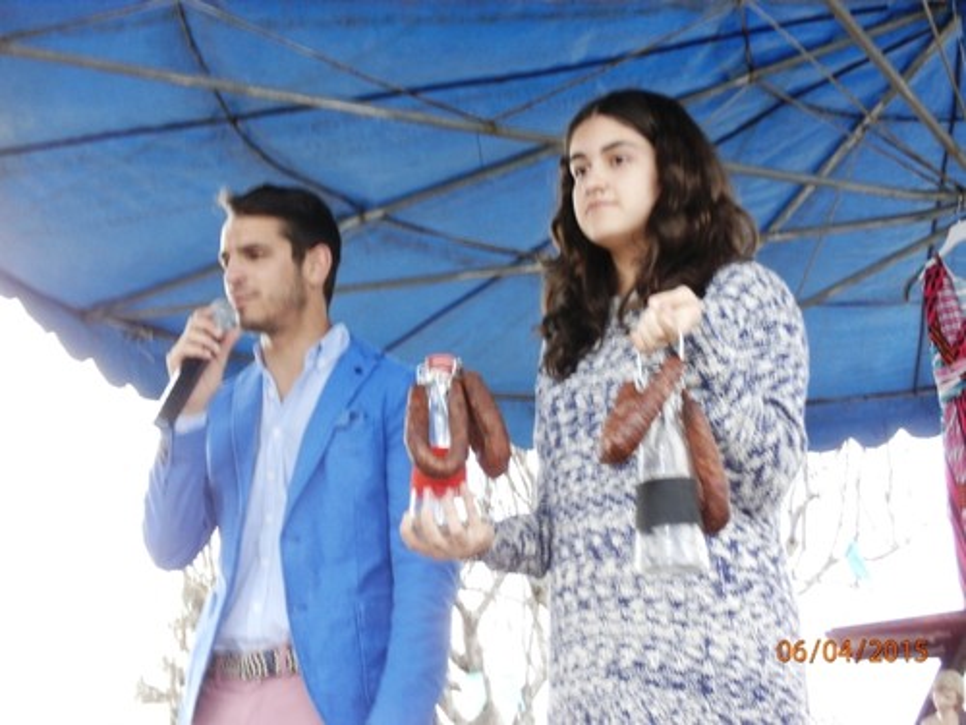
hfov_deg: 34.9
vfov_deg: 26.6
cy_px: 362
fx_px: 1535
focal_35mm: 55
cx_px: 483
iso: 200
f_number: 4.1
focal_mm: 9.76
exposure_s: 1/40
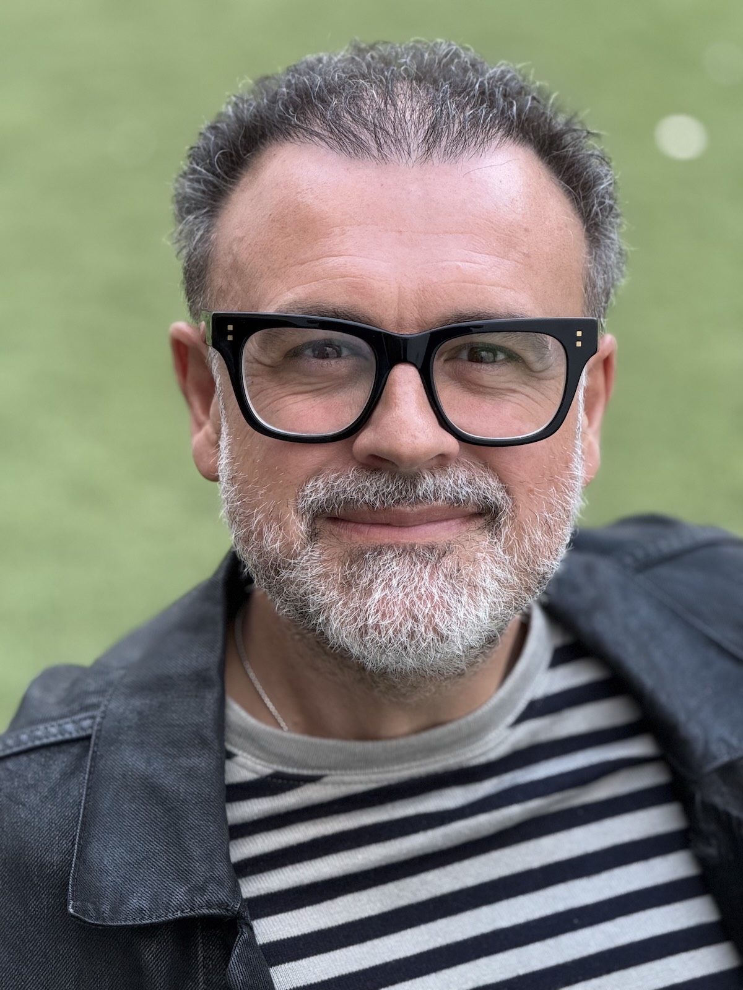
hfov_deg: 12.3
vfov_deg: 16.4
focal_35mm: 120
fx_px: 3434
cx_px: 372
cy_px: 495
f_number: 2.8
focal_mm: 15.66
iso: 160
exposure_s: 1/99
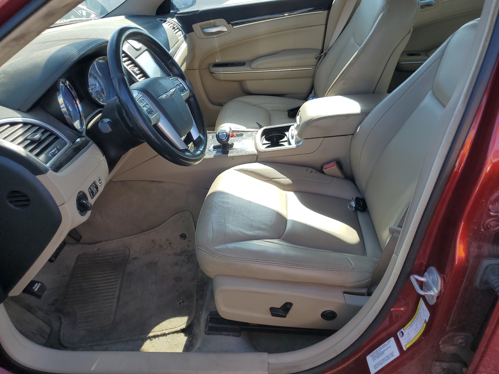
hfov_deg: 67.3
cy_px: 187
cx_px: 250
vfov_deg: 53.1
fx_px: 375
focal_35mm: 26
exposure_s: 1/667
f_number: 1.5
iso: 50
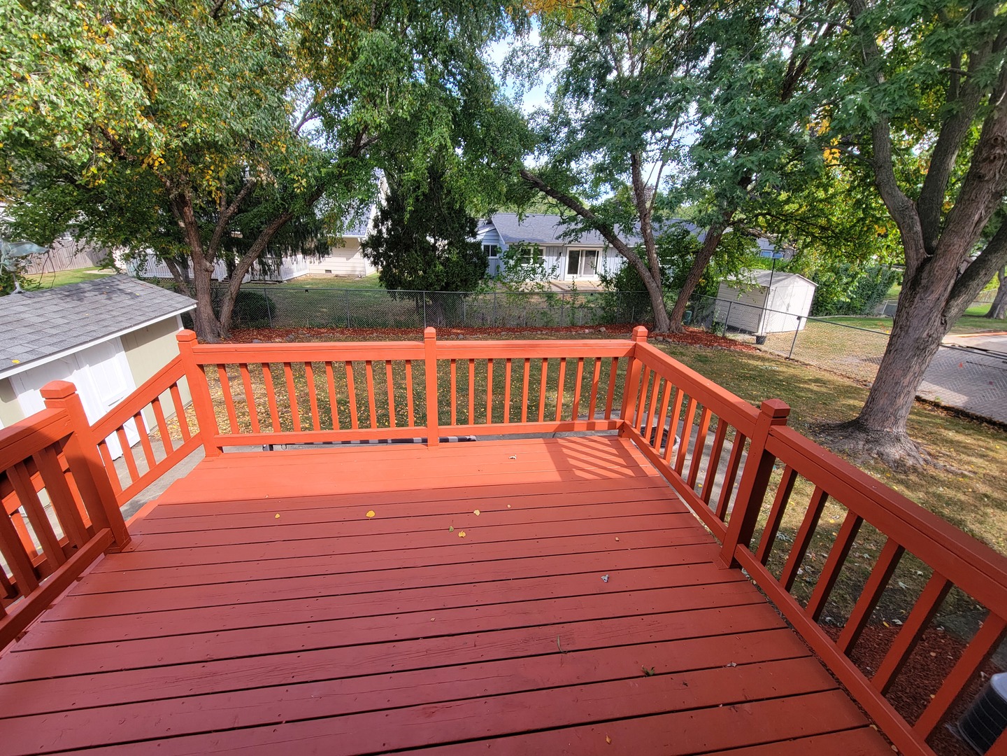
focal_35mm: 13
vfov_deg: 89.9
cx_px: 504
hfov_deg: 106.2
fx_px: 378
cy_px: 378
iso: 50
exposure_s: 1/276
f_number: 2.2
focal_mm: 2.2
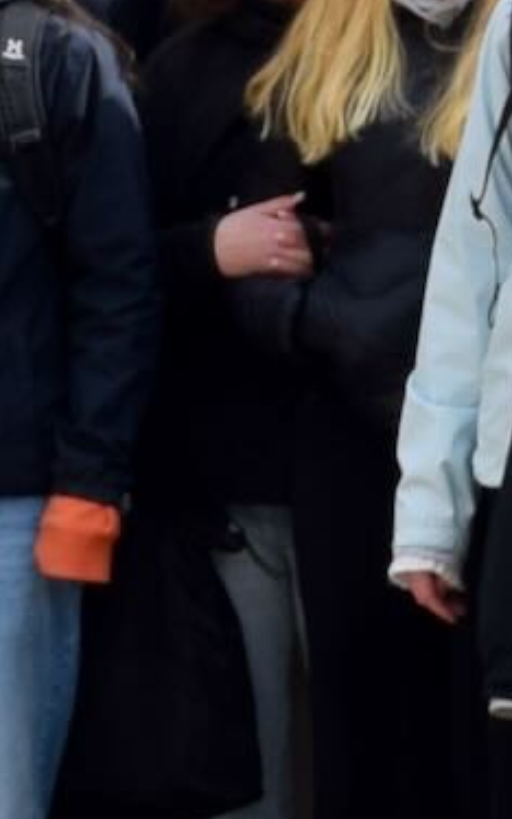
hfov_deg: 3.5
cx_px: 1144
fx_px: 8210
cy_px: -488
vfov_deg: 5.6
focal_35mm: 368
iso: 200
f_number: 10
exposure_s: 1/400
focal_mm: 30
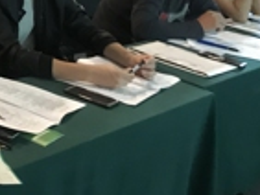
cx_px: -138
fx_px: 669
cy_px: -106
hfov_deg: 19.1
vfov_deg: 15.3
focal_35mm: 89
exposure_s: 1/11
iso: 100
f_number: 1.8
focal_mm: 3.99
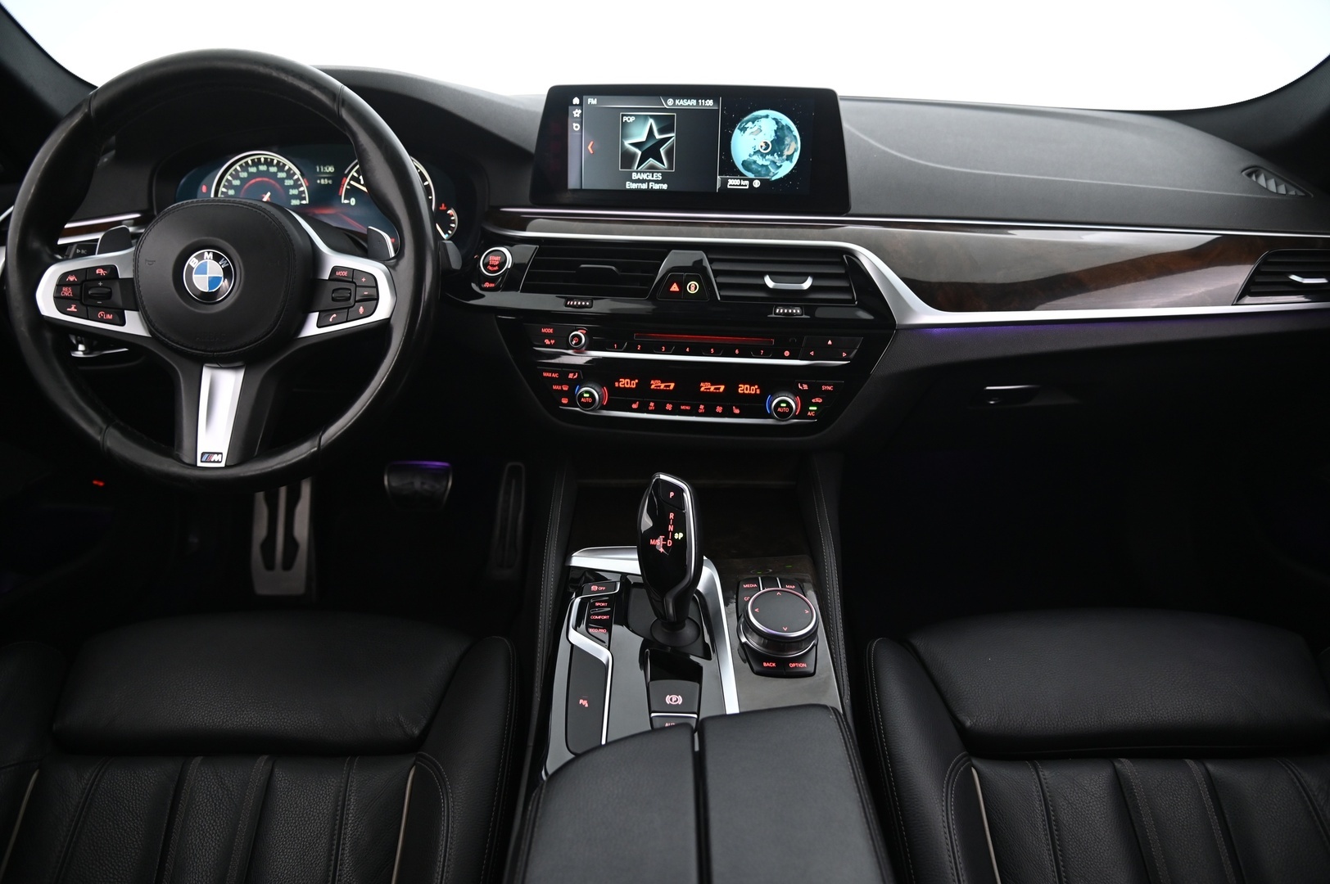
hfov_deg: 73.8
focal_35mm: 24
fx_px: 886
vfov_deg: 53.1
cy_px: 442
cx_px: 665
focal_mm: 24
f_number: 4
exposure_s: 1/15
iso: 2000
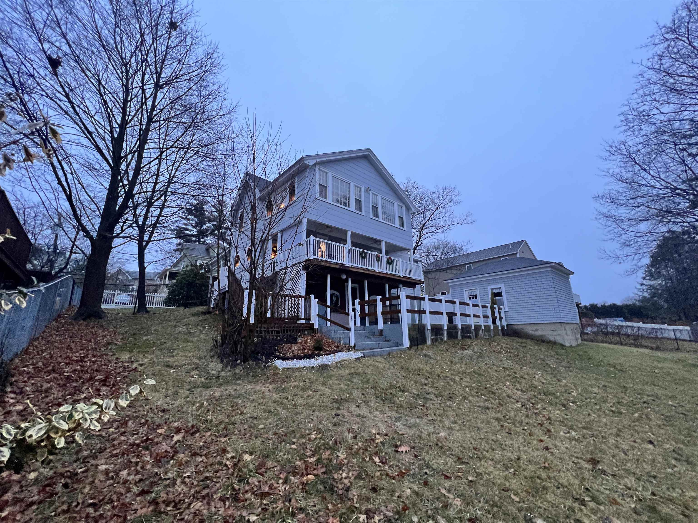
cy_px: 262
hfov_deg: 106.2
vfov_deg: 89.9
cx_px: 349
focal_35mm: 13
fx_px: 262
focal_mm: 1.57
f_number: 1.8
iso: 500
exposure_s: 1/60
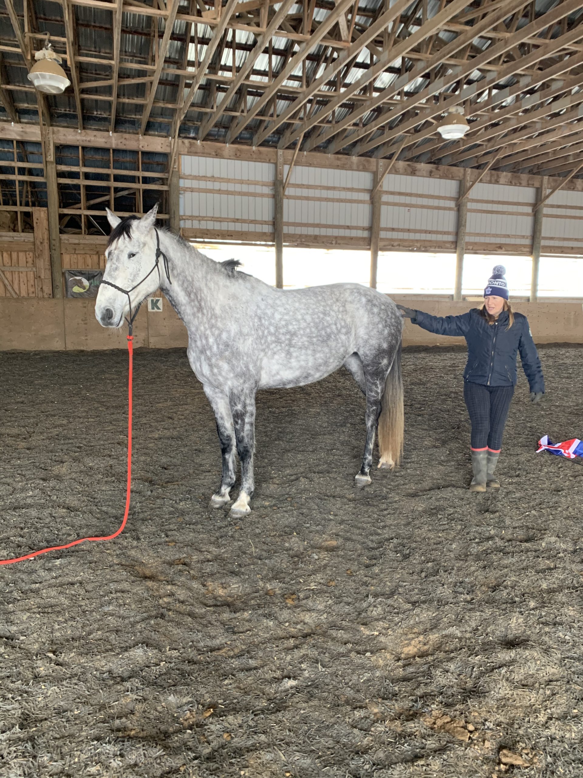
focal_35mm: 26
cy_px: 389
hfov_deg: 53.1
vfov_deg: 67.3
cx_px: 292
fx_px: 584
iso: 250
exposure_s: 1/60
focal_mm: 4.25
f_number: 1.8
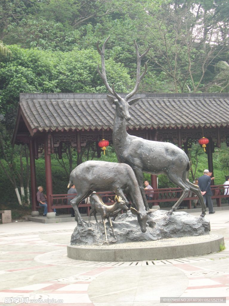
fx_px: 600
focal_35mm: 68
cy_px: 153
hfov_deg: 21.6
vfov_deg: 28.6
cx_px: 114
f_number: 4.5
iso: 80
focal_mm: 12.1
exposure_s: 1/100
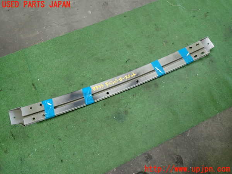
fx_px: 168
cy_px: 87
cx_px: 116
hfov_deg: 69.4
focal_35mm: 25
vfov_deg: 54.9
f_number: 2
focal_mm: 4.5
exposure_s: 1/30
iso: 320
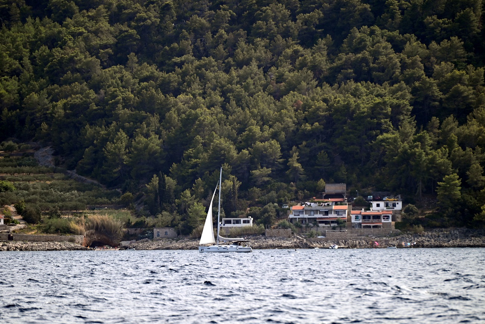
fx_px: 3772
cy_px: 162
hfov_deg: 7.4
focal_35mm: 280
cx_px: 242
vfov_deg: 4.9
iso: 220
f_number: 5.6
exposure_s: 1/1000
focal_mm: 280
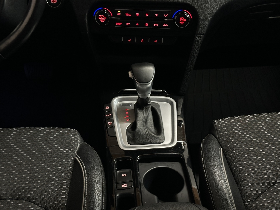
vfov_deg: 30.3
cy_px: 105
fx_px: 388
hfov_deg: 39.7
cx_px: 140
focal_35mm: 48
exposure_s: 1/48
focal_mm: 6.86
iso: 250
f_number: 1.78
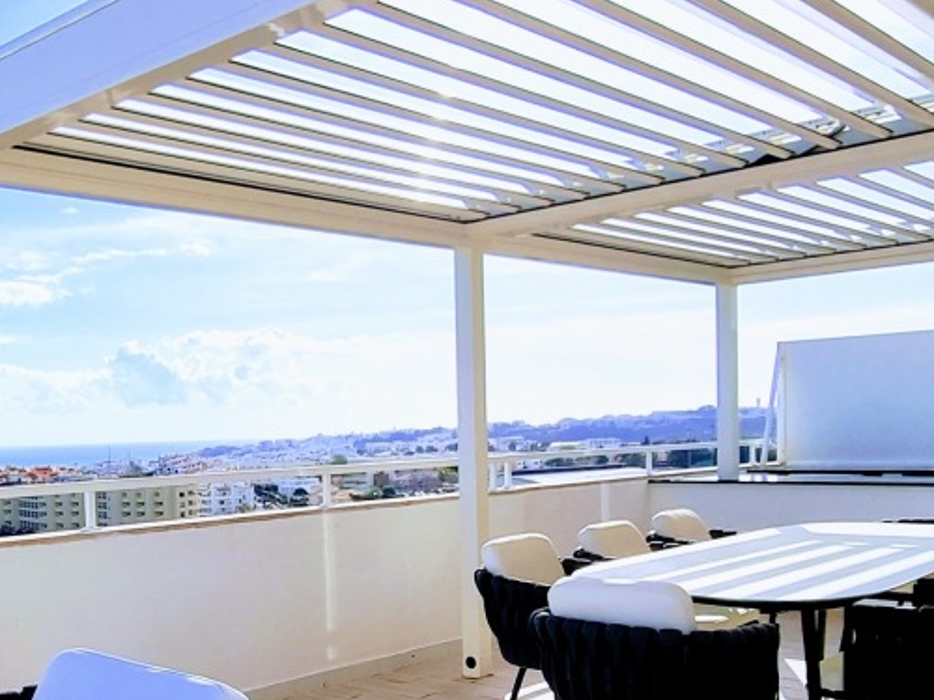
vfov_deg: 36.3
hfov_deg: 46.3
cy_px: 490
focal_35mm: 39
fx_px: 1052
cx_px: 247
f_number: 2.2
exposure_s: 1/4544
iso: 50
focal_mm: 2.2
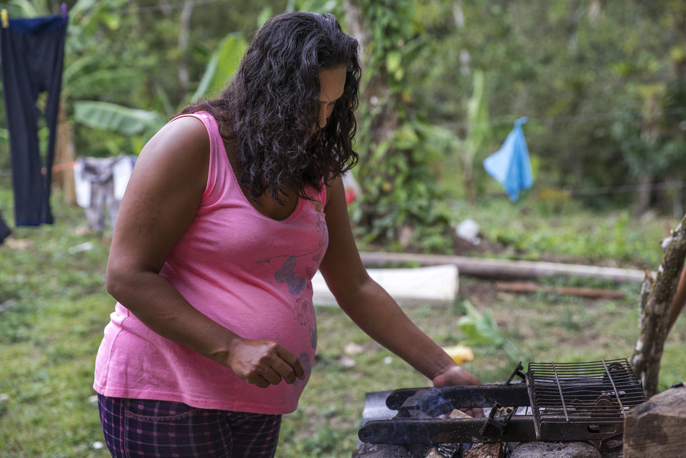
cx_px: 343
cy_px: 229
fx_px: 1334
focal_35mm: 70
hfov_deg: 28.8
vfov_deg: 19.5
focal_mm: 70
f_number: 3.5
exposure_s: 1/320
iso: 400
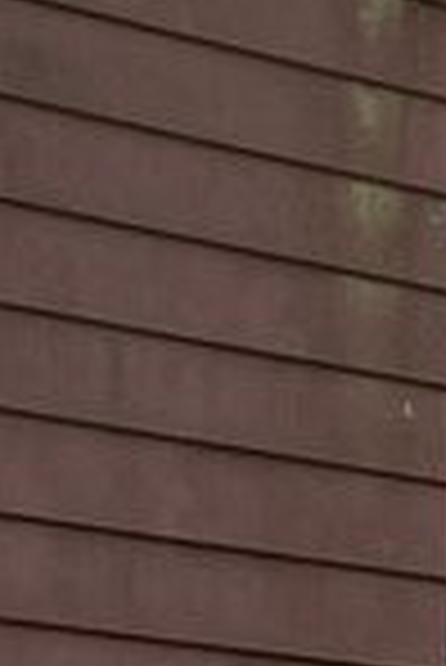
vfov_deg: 7.4
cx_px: 583
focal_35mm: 276
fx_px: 5117
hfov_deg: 5.0
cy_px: 785
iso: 32
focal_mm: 4.25
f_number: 1.8
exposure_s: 1/499
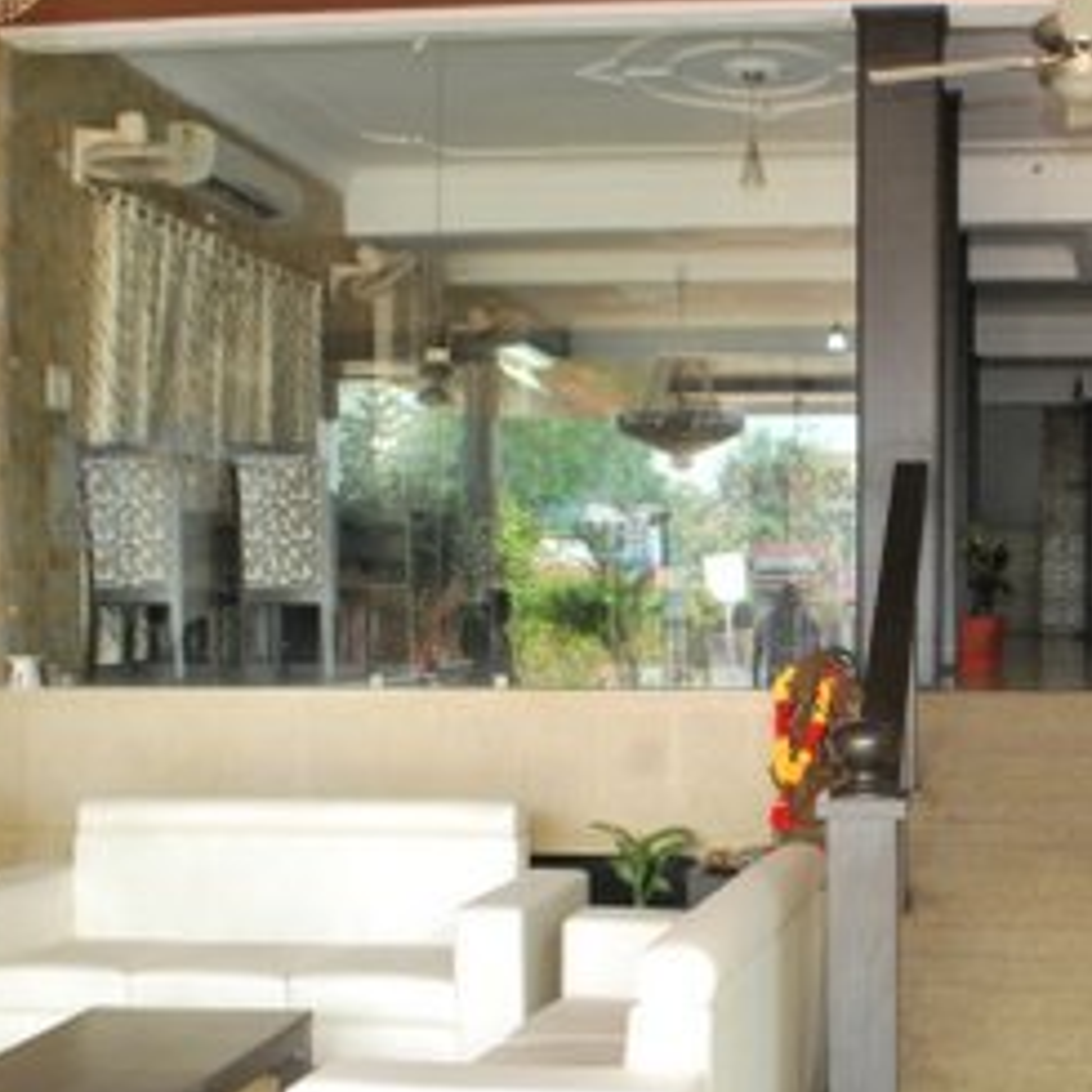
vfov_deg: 34.0
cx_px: 896
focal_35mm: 50
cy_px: 611
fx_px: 1785
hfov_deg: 32.9
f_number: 6.3
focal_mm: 20
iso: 800
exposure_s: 1/60
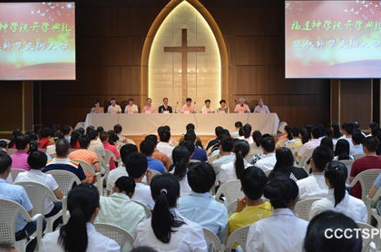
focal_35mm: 45
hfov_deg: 44.1
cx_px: 193
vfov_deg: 29.9
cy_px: 108
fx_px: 471
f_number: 4
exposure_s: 1/40
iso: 400
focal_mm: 25
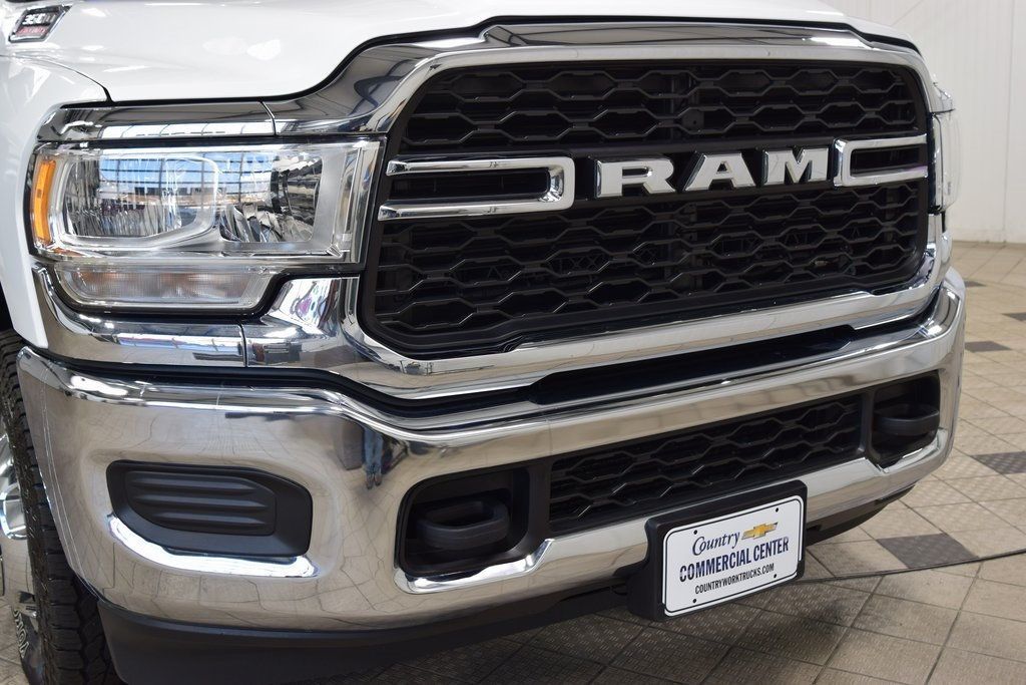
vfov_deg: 33.0
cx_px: 513
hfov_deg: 47.9
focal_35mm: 40
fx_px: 1154
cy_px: 342
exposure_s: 1/15
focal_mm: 27
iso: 400
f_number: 6.3
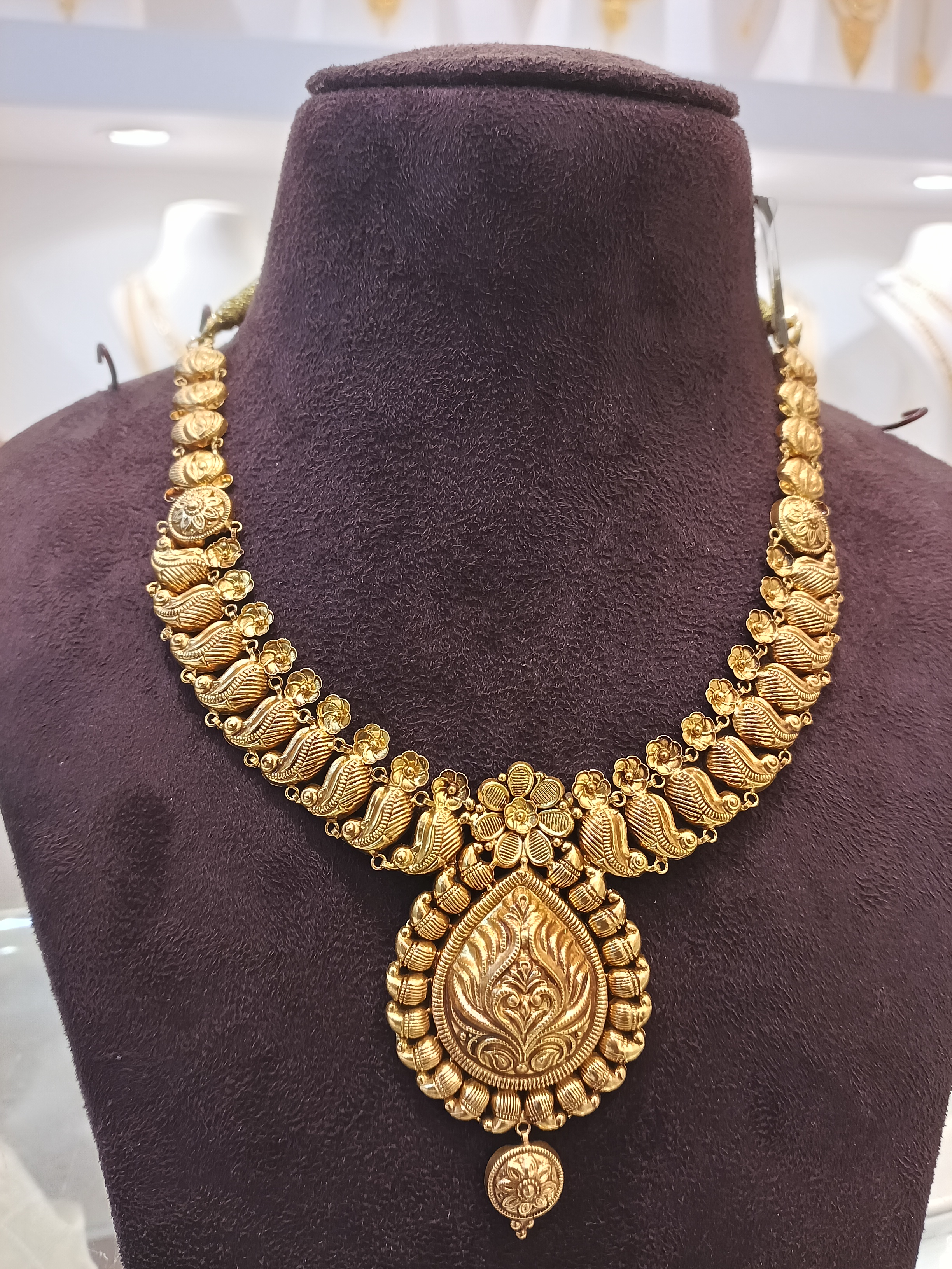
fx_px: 990
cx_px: 476
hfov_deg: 51.4
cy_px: 634
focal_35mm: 27
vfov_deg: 65.3
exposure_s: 1/100
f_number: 1.8
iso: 160
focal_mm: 3.61
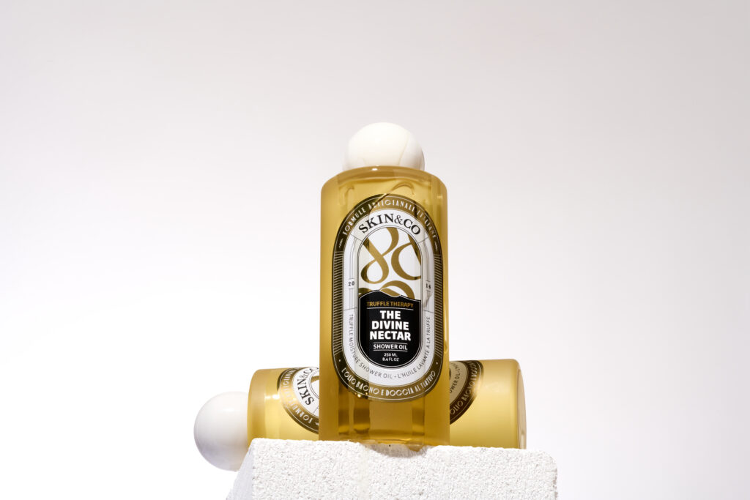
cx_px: 375
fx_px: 2188
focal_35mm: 105
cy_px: 250
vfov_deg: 13.0
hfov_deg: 19.5
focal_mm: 105
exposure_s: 1/160
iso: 64
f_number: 32
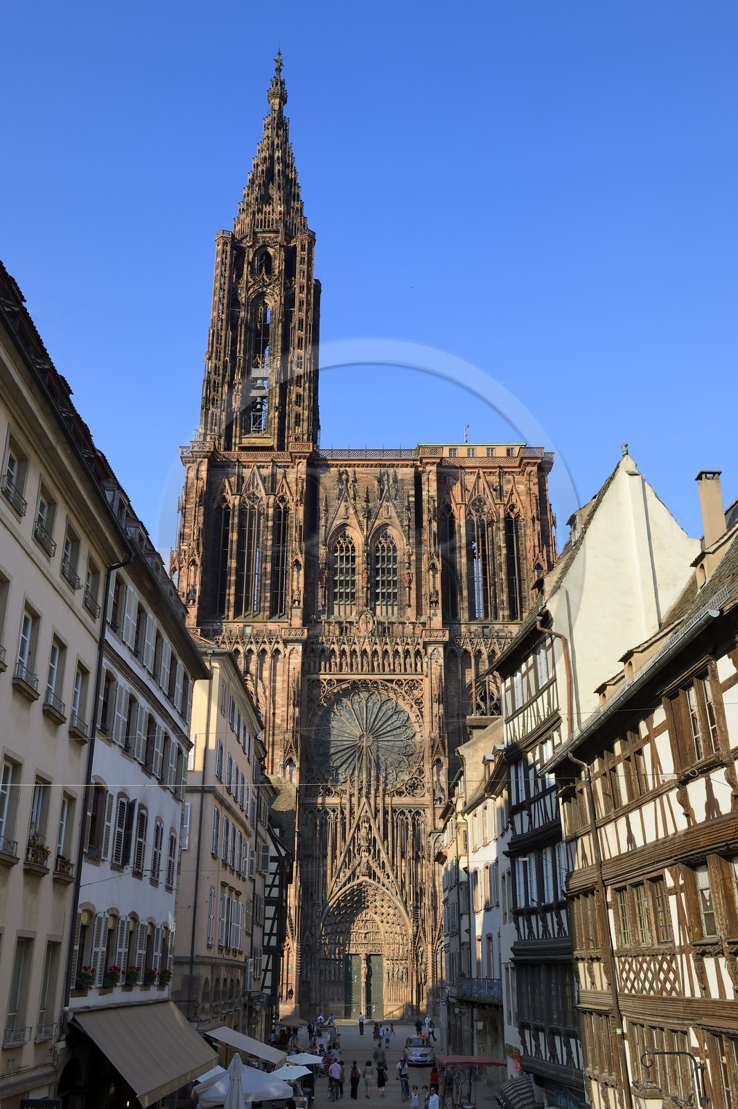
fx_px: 1077
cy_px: 554
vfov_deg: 54.5
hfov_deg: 37.8
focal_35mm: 35
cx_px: 369
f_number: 7.1
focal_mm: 35
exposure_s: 1/250
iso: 100
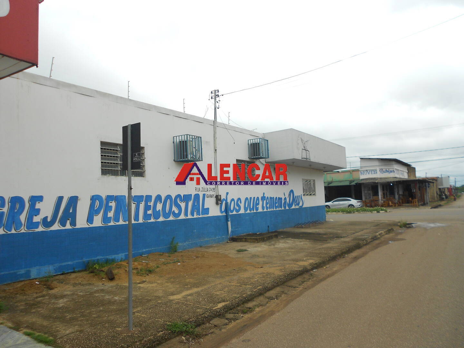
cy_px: 174
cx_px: 232
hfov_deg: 67.3
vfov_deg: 53.1
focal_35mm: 26
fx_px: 349
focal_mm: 4.6
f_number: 3.2
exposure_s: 1/640
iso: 80
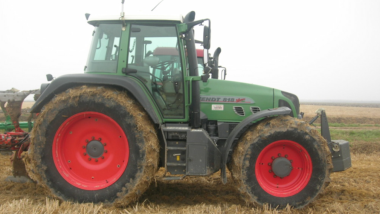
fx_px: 423
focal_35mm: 42
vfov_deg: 28.2
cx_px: 188
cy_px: 137
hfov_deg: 48.3
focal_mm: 7.8
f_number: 2.8
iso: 64
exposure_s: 1/167
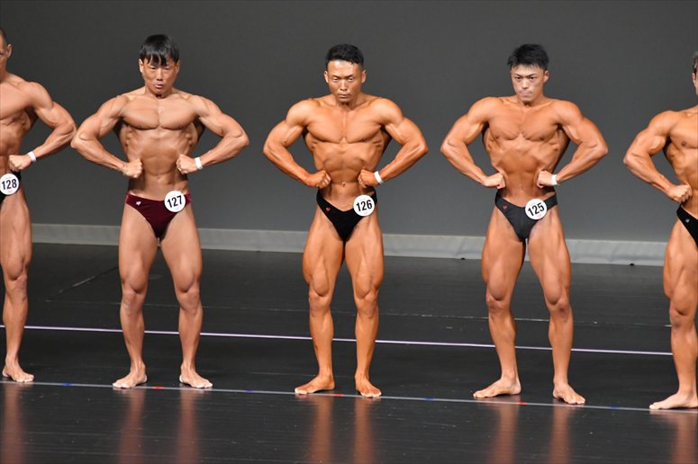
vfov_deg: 4.4
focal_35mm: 315
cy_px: 232
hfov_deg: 6.5
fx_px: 6105
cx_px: 349
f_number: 5.6
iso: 5000
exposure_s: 1/400
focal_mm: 210
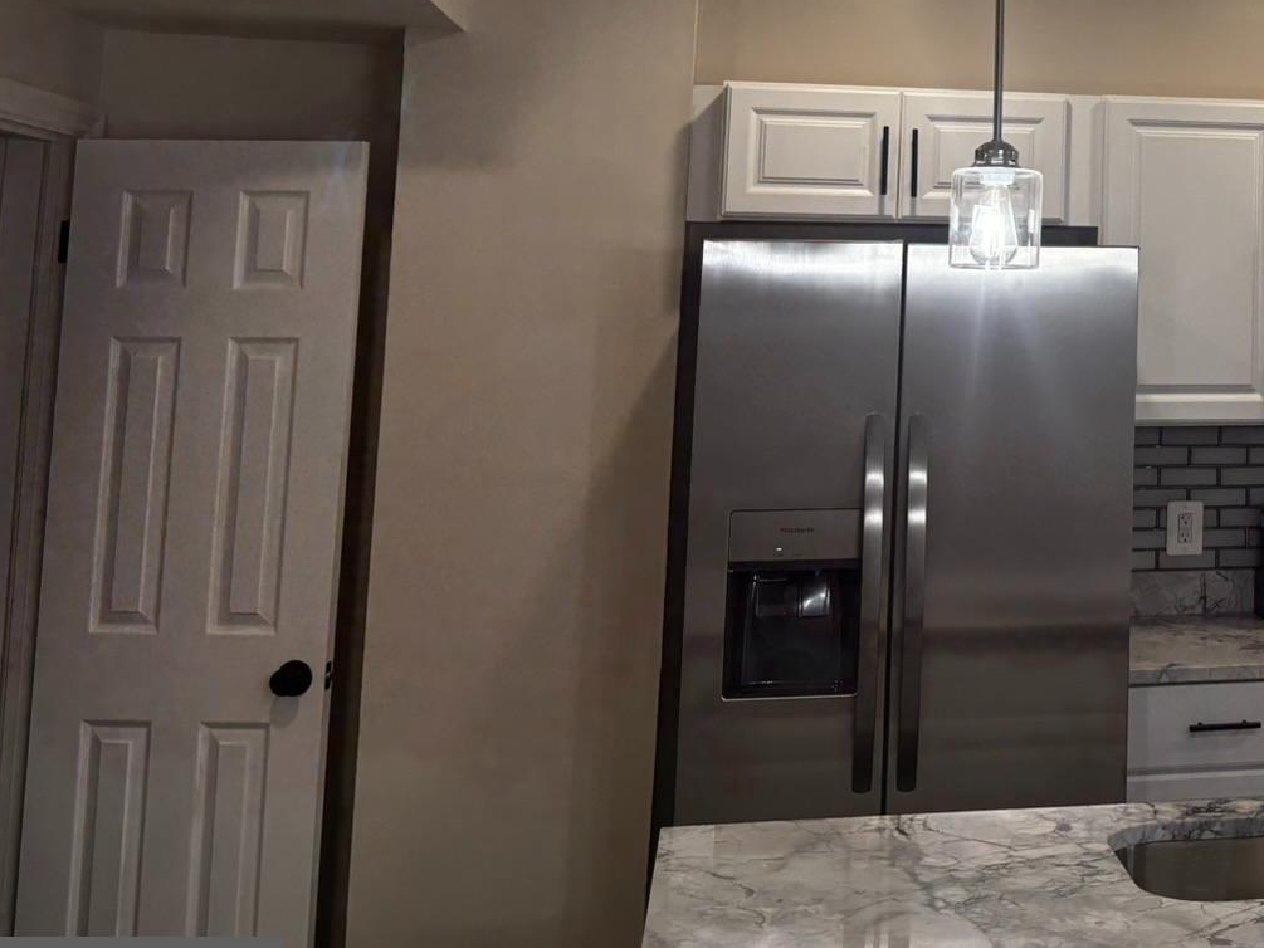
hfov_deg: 33.2
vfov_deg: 26.5
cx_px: 1256
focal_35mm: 53
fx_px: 1936
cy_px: 74
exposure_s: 1/120
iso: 64
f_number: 1.6
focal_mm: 5.96
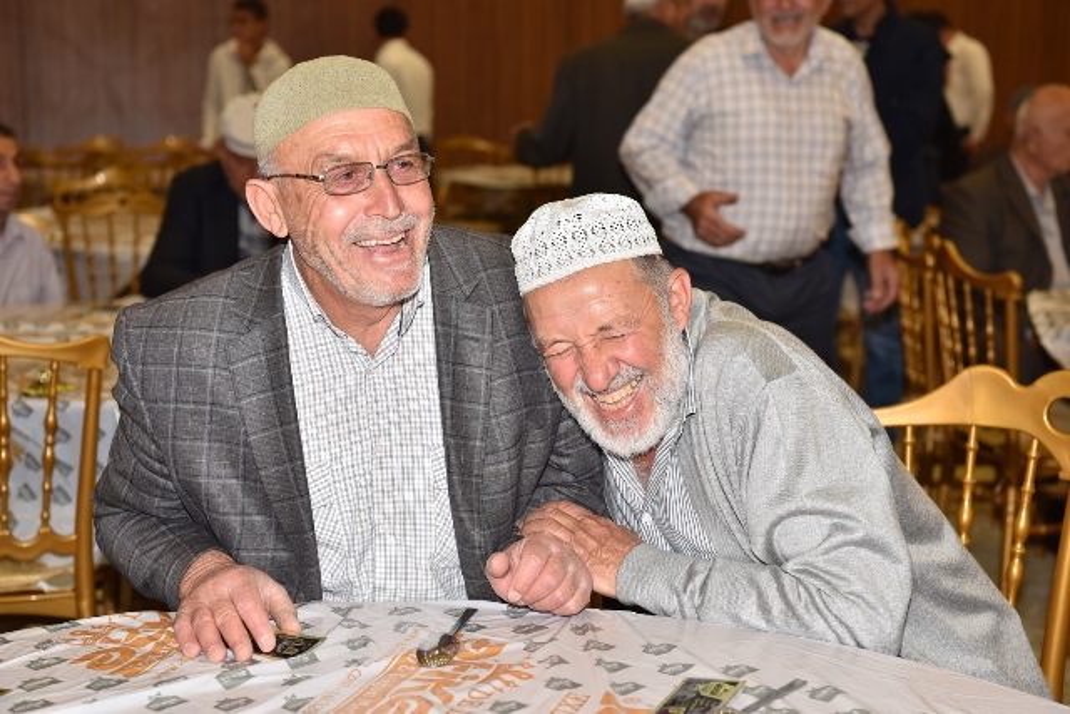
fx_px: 1784
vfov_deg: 22.6
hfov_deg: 33.4
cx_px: 535
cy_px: 357
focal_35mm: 60
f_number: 4.5
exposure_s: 1/80
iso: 400
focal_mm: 60
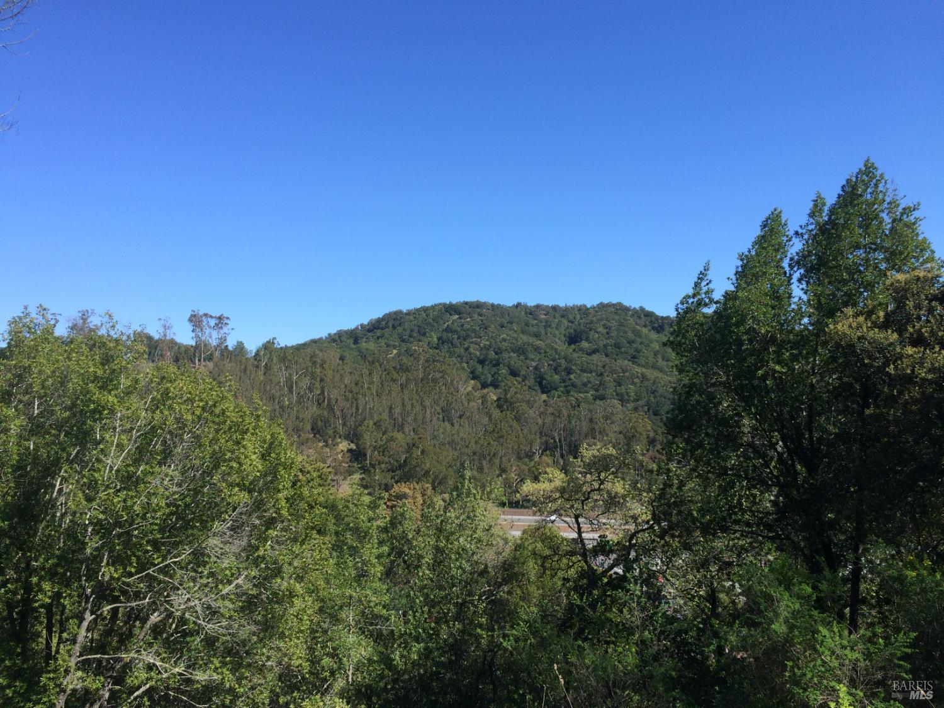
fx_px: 791
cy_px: 354
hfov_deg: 61.7
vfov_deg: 48.2
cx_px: 472
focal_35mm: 29
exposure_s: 1/1414
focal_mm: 4.15
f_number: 2.2
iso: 32
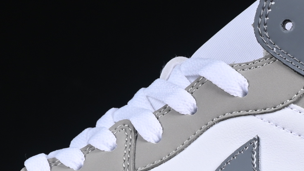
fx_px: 2394
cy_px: 112
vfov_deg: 4.1
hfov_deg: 7.3
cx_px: 197
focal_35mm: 297
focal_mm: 50
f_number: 8
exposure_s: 1/80
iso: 160
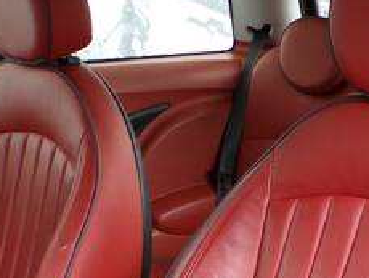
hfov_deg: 35.8
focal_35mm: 50
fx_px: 534
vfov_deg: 27.4
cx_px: 335
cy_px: 283
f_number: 3
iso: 100
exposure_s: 1/50
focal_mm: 4.3
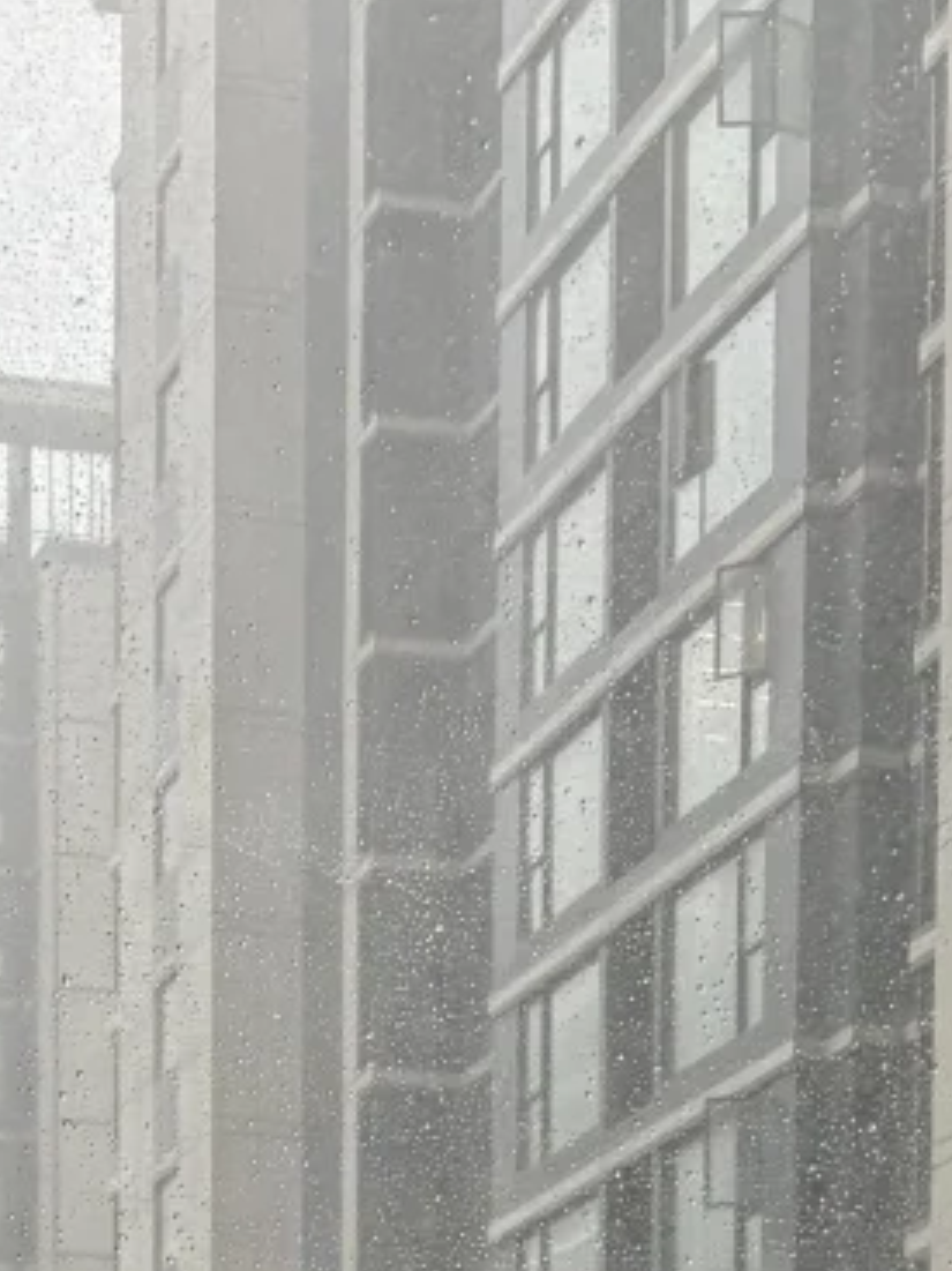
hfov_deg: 14.1
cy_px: 2376
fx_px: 3742
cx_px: -177
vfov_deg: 16.0
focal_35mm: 102
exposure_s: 1/121
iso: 125
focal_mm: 5.96
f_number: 1.6
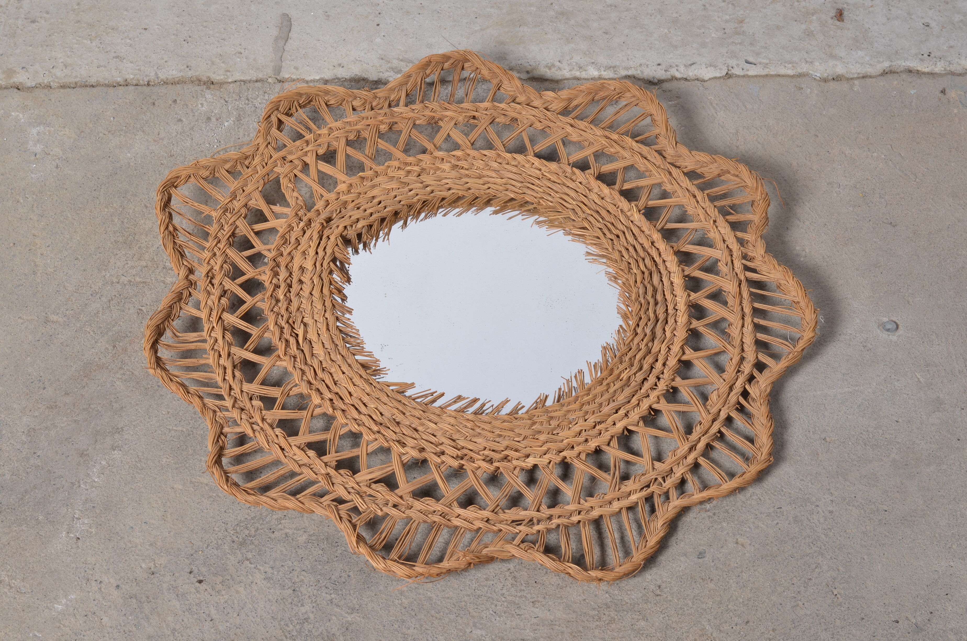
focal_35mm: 75
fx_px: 2010
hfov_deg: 27.0
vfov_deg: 18.1
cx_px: 484
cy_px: 320
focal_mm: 50
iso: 100
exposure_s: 1/125
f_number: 11
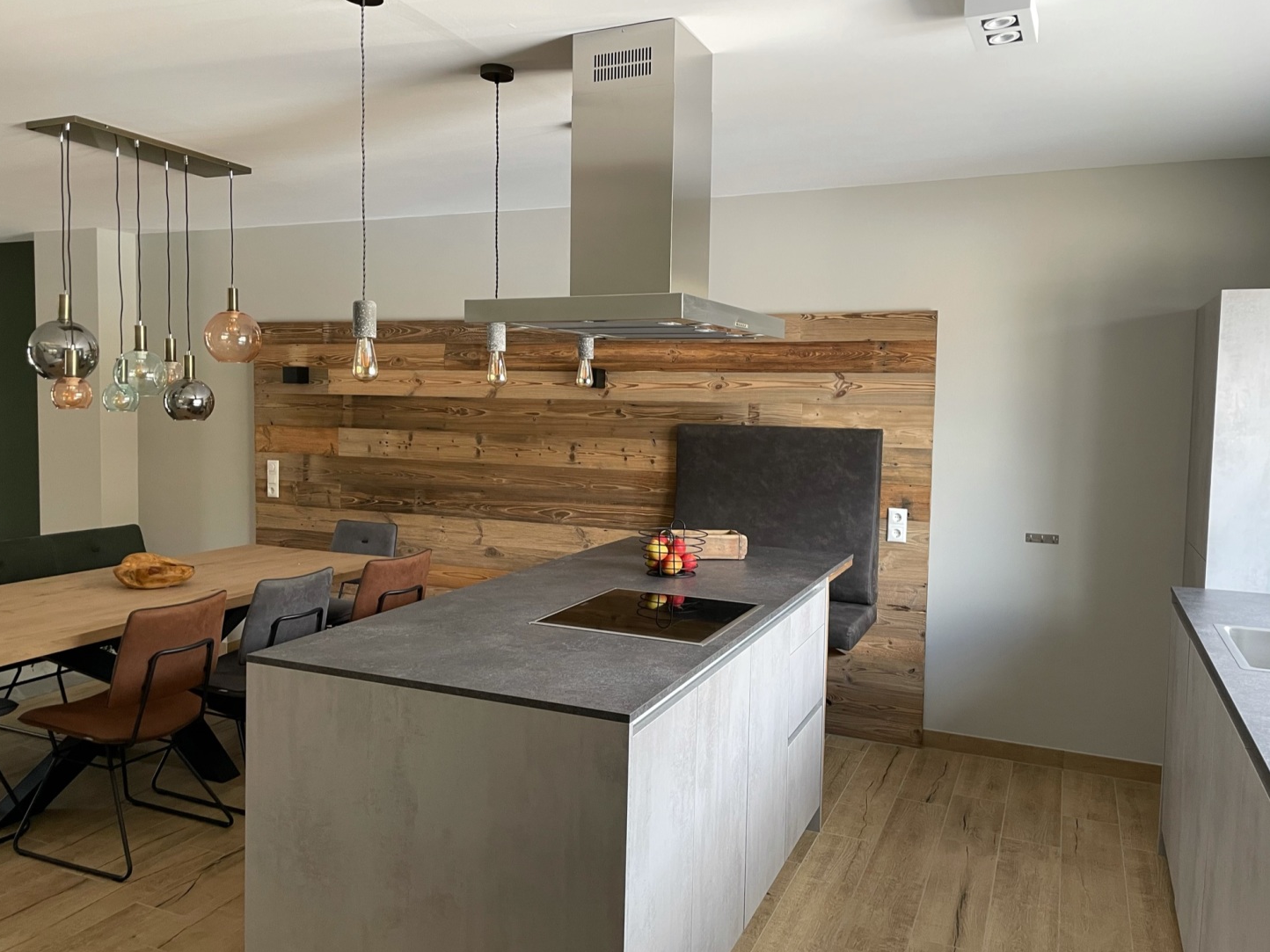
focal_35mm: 27
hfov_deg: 65.3
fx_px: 991
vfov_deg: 51.4
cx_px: 611
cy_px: 477
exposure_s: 1/97
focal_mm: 4.2
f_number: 1.6
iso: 125
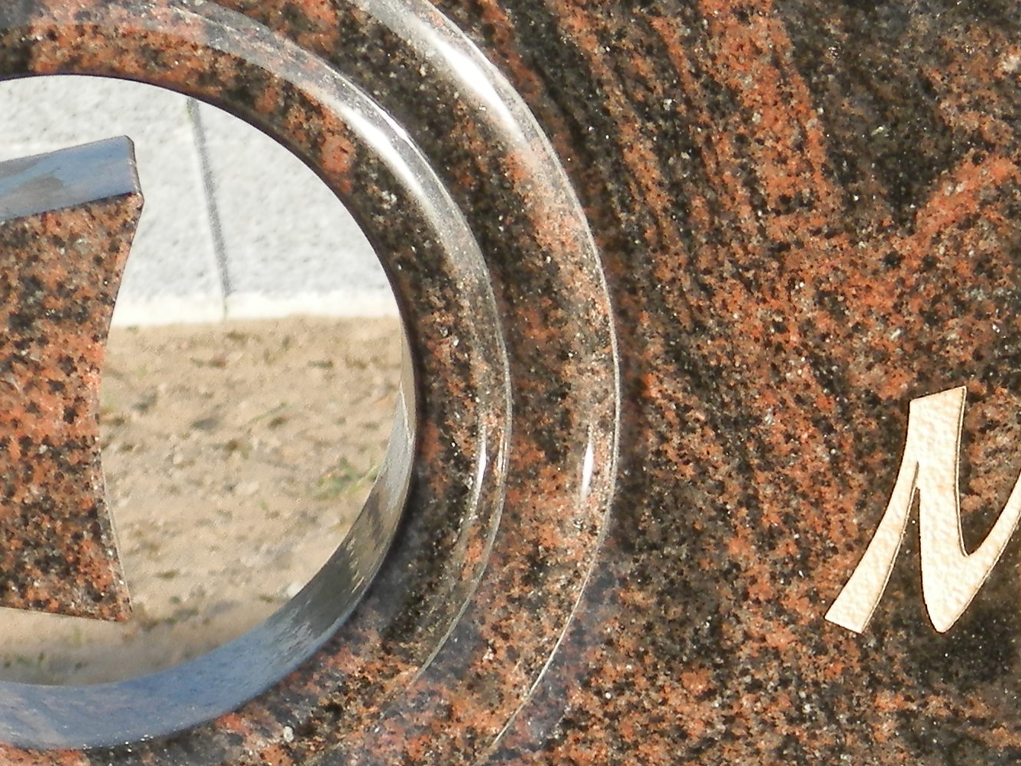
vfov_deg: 4.1
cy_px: 916
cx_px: 1125
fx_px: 10768
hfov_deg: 5.4
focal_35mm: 365
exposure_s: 1/200
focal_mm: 19
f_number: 4.5
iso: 80
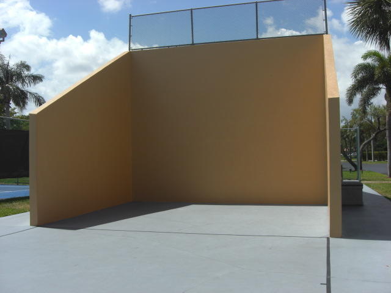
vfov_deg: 37.7
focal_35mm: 38
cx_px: 196
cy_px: 146
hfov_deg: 49.0
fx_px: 429
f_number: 8
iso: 80
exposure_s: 1/320
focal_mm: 7.9
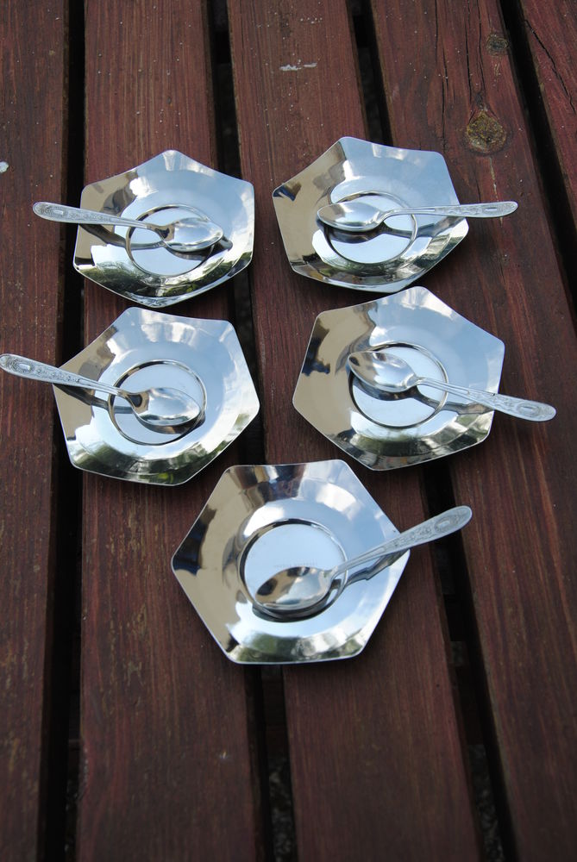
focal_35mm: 48
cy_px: 431
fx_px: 1151
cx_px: 288
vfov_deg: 41.1
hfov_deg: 28.1
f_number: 6.3
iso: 100
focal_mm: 32
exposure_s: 1/160
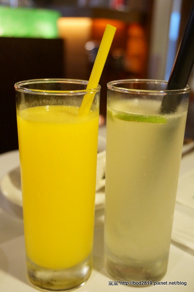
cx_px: 97
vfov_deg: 48.0
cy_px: 146
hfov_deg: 32.9
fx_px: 328
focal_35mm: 40
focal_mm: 27
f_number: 4.5
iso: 3200
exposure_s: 1/60
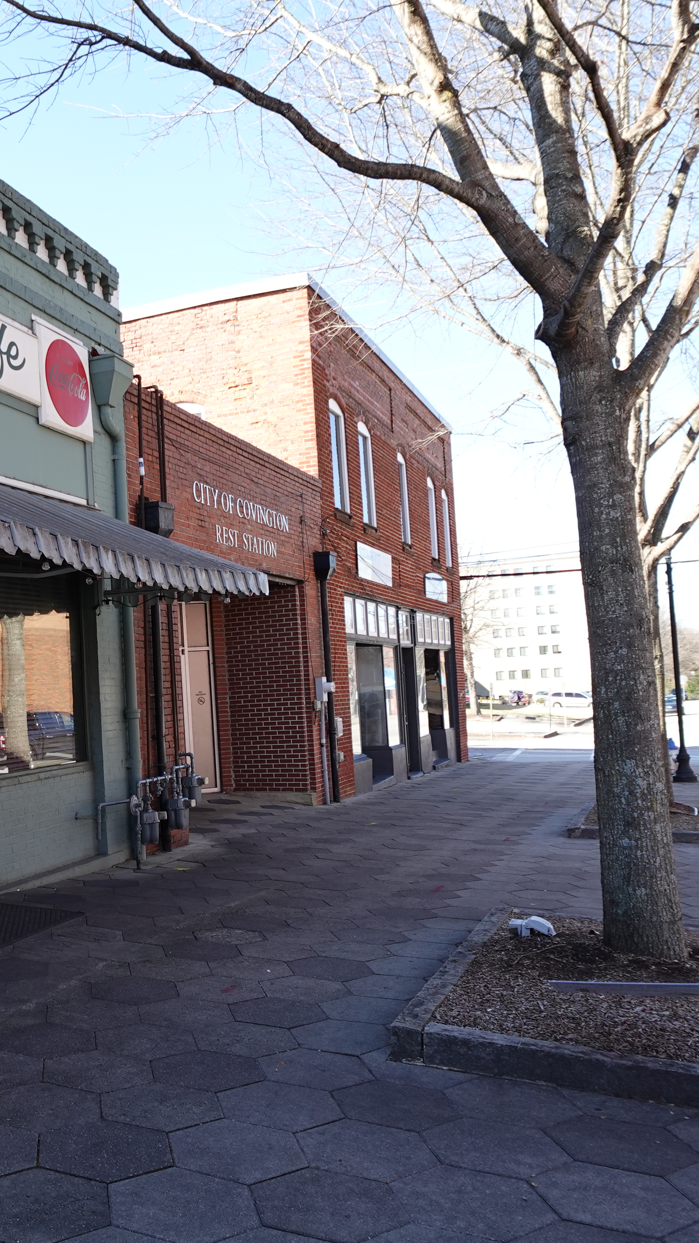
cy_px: 632
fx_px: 1054
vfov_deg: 61.0
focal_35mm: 32
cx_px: 105
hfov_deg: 35.1
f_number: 2
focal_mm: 7.6
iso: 125
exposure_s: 1/640
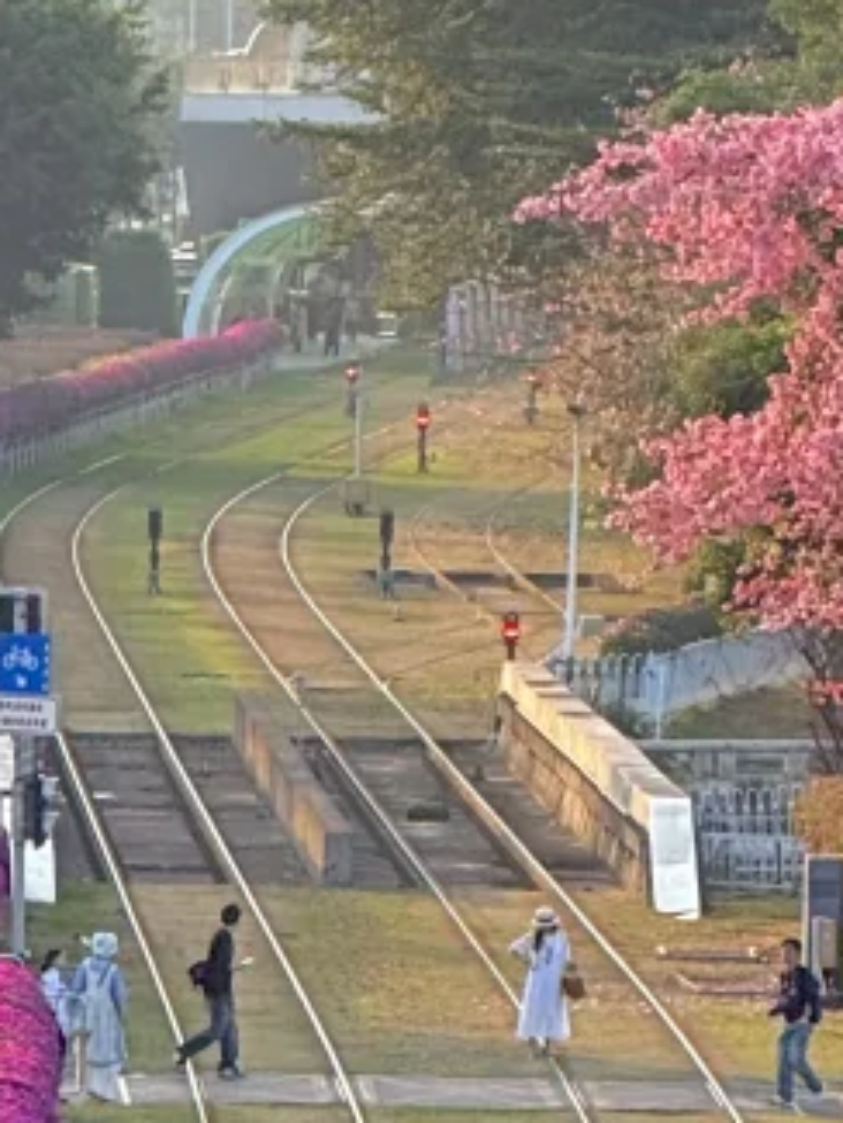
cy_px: 35
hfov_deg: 2.8
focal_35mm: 531
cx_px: 891
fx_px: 17231
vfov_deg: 3.7
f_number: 2.8
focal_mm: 15.66
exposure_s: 1/288
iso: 64
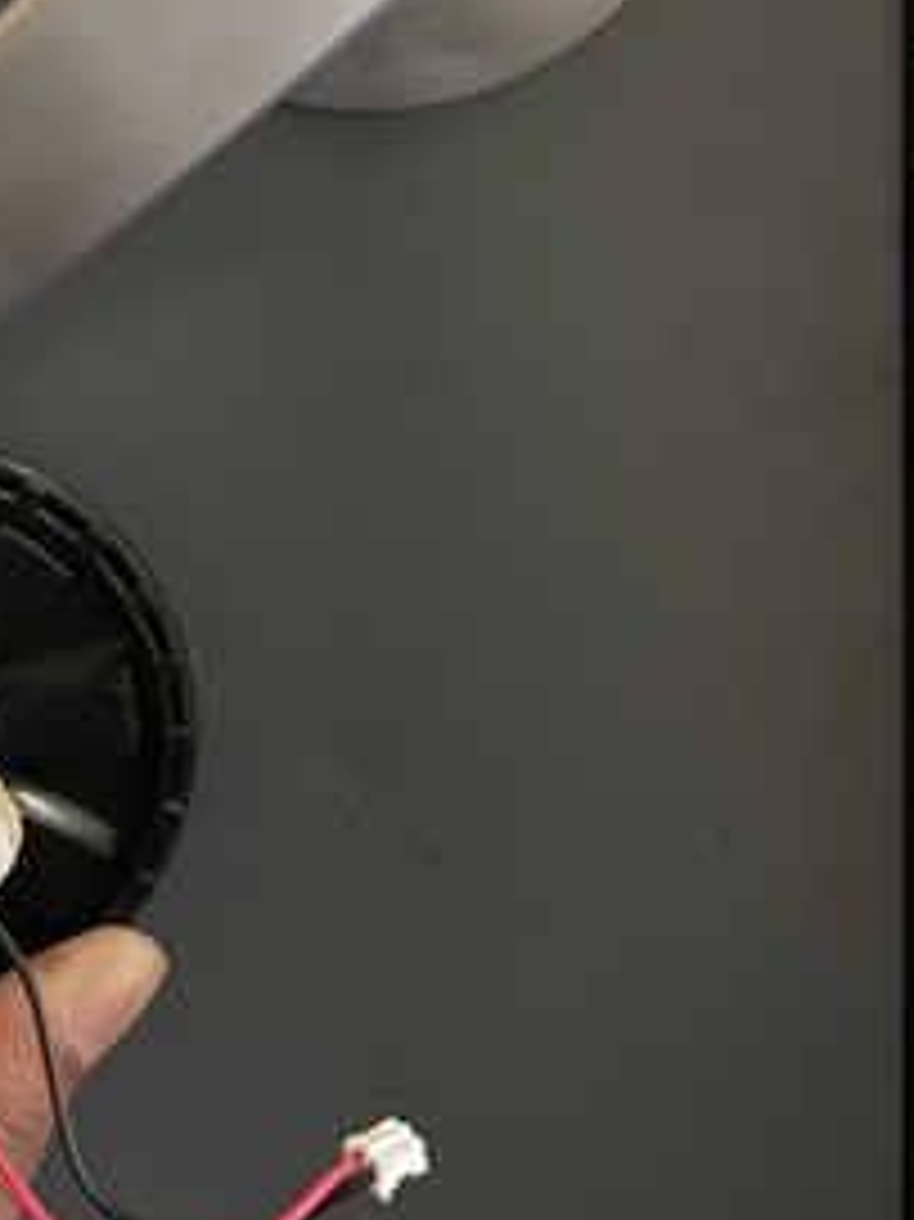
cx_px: 149
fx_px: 1938
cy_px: 173
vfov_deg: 33.5
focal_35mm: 55
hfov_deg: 25.9
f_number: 1.6
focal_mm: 4.2
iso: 1000
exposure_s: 1/30
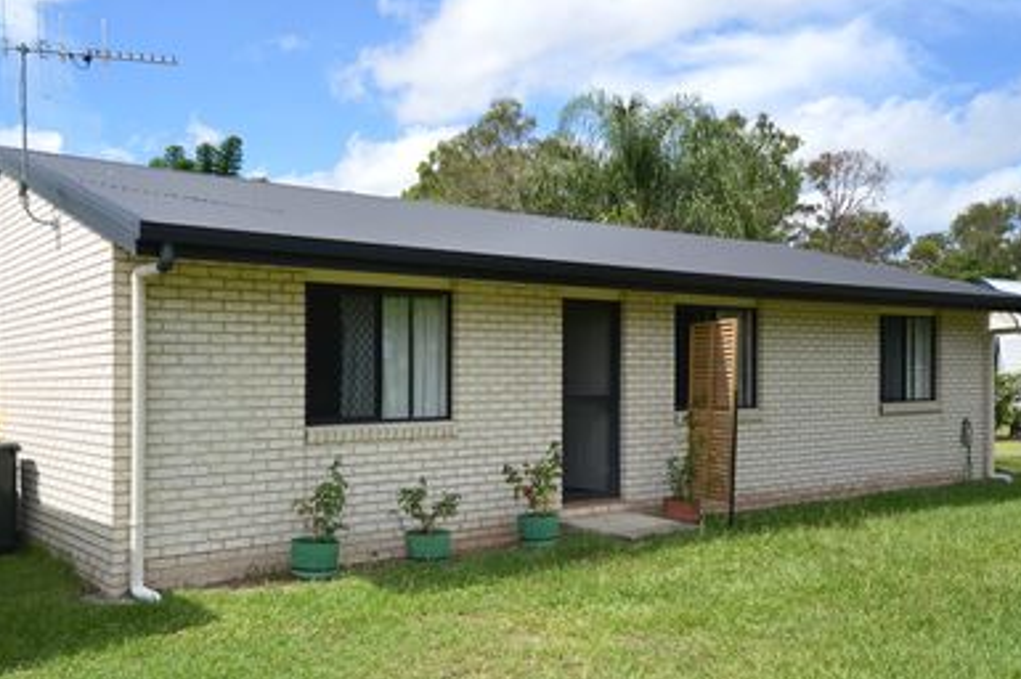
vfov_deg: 39.8
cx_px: 469
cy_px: 391
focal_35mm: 33
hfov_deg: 57.2
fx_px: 935
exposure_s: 1/320
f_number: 5.3
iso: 100
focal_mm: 18
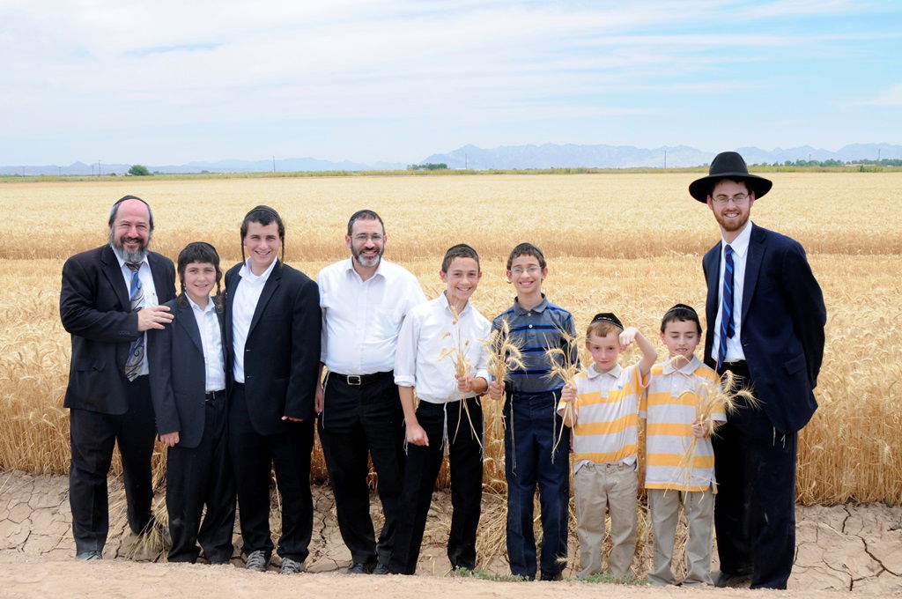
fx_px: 1201
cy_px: 300
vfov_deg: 28.0
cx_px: 451
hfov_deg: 41.2
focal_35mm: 48
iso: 250
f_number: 6.3
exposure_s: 1/160
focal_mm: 32
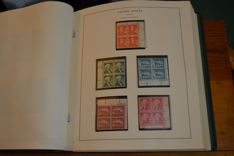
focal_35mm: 39
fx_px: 253
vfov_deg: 34.2
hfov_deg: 49.6
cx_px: 117
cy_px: 78
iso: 900
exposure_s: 1/60
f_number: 4
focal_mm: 26
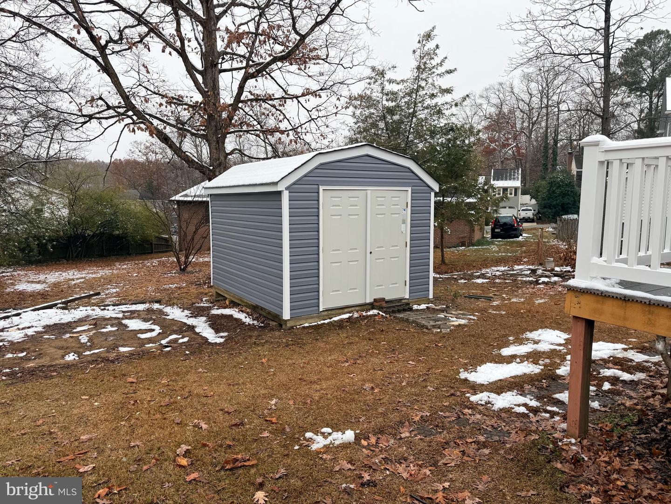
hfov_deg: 71.6
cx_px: 336
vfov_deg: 56.8
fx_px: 465
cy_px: 252
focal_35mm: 24
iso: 80
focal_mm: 6.76
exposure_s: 1/598
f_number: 1.78
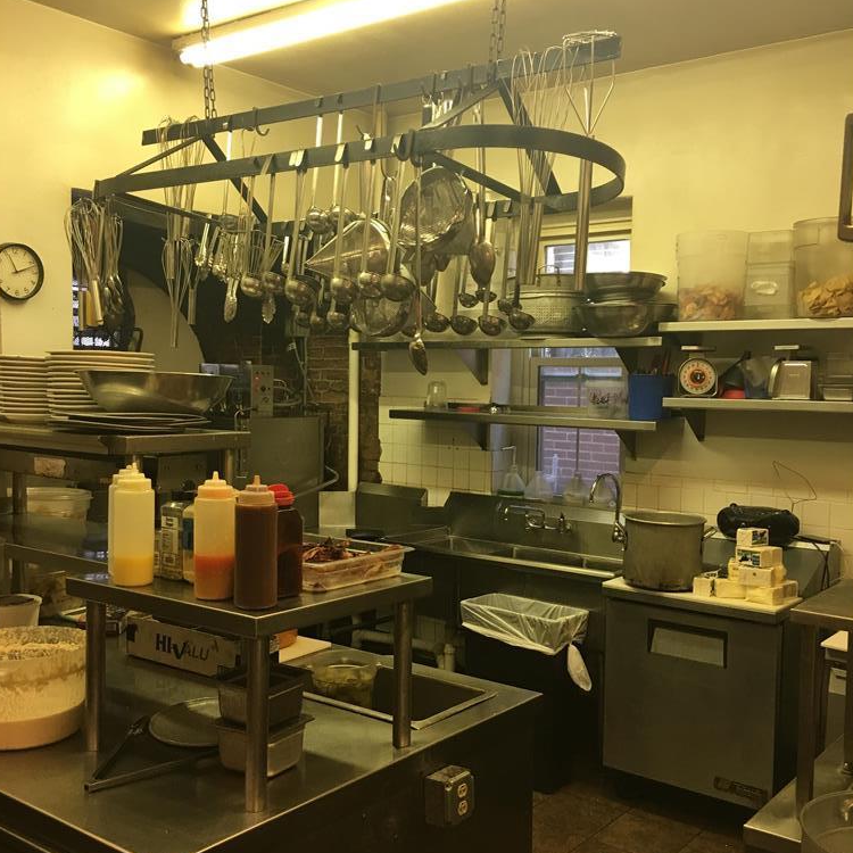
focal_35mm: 35
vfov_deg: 47.2
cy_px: 452
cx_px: 425
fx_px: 976
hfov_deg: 47.2
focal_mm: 4.15
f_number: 2.2
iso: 80
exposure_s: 1/30
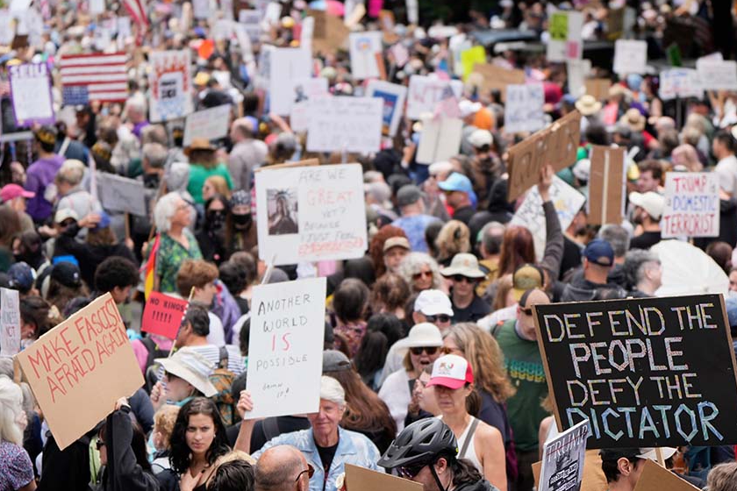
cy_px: 270
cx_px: 412
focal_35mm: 100
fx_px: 2047
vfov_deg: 13.7
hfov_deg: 20.4
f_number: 2.8
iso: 250
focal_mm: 70
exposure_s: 1/1600
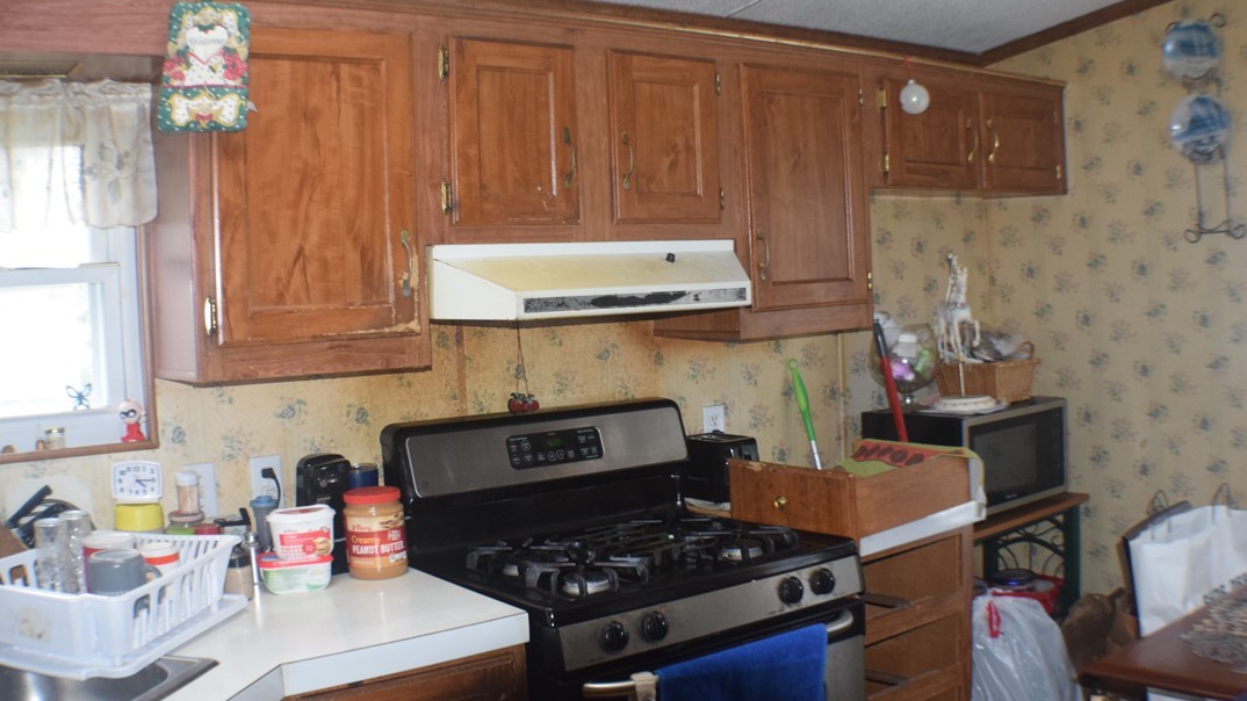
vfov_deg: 22.2
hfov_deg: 38.5
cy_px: 318
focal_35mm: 54
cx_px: 622
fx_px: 1785
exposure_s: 1/60
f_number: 4.5
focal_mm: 34
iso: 1600
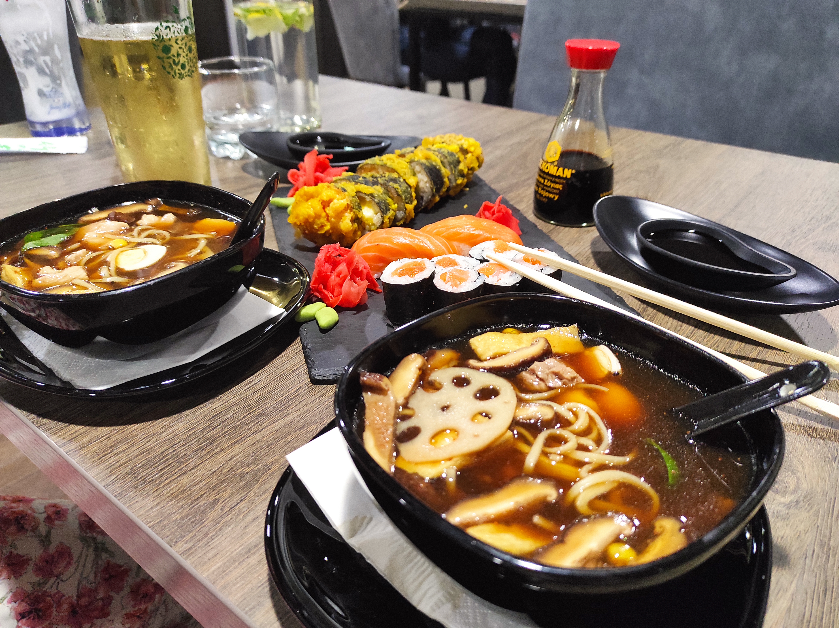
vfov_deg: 54.8
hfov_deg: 69.4
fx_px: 605
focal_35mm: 25
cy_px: 314
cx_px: 420
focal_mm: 5.43
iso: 1030
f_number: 1.89
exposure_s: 1/33
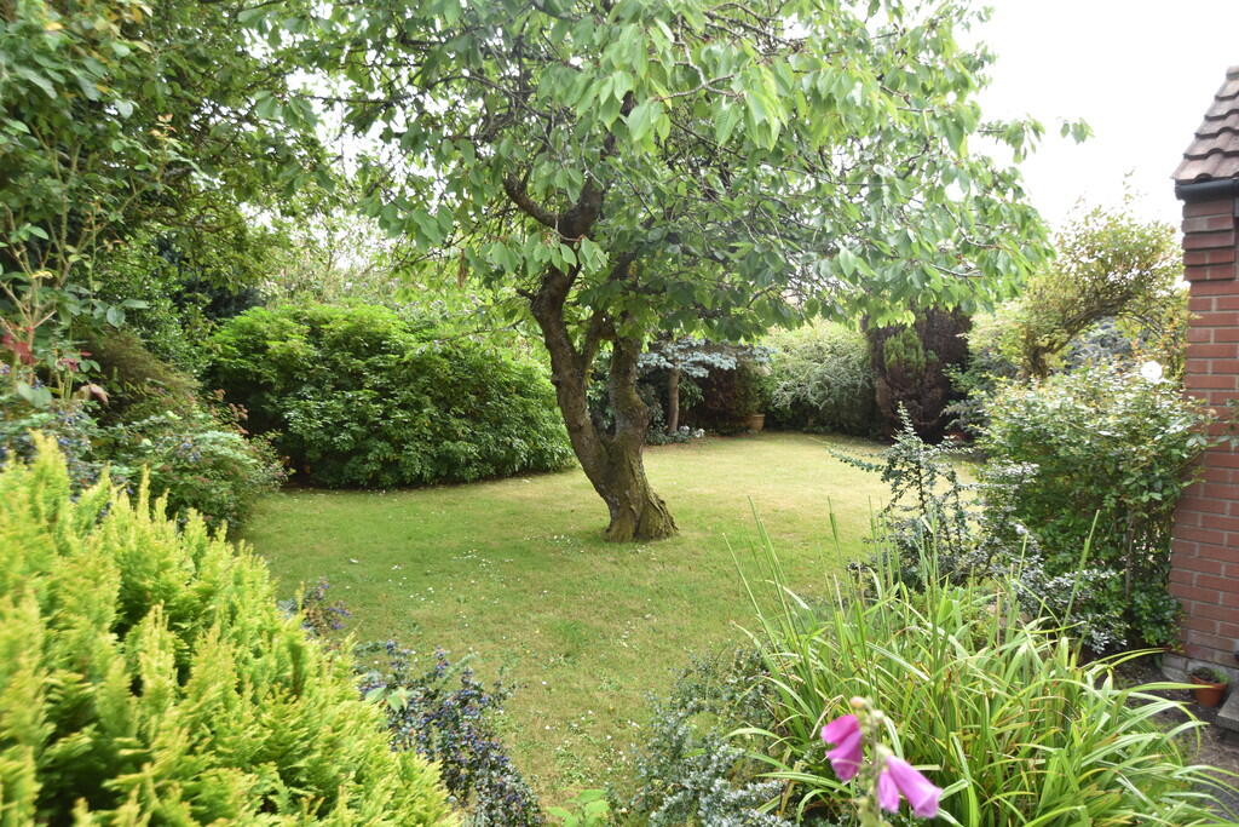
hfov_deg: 81.2
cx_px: 620
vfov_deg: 59.5
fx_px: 723
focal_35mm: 21
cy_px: 414
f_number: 5.6
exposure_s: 1/250
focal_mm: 14
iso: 400
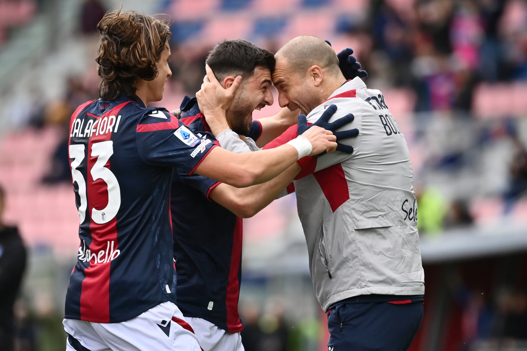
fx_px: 4684
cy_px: 176
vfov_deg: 4.3
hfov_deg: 6.4
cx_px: 264
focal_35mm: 320
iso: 500
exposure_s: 1/1600
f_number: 4
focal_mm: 320
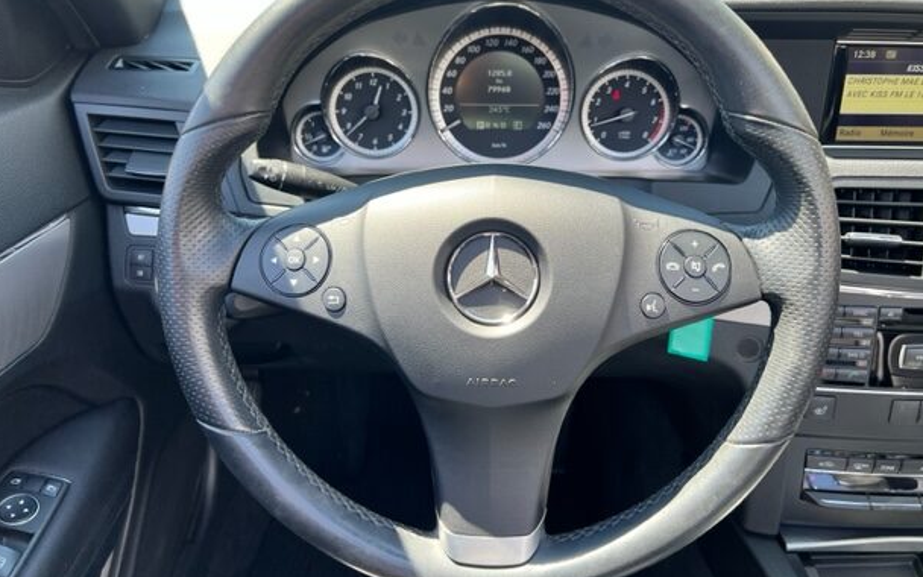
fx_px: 729
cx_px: 477
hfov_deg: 64.6
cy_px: 255
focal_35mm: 29
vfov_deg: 43.1
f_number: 1.5
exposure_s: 1/169
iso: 40
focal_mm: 5.7
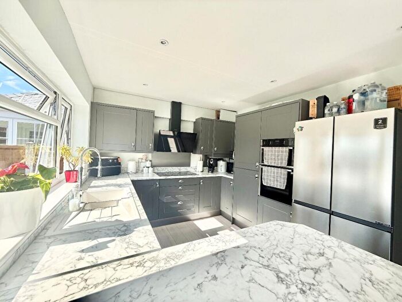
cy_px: 151
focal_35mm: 14
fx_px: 163
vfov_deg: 85.7
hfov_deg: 102.1
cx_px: 201
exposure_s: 1/307
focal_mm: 2.22
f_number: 2.2
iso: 64
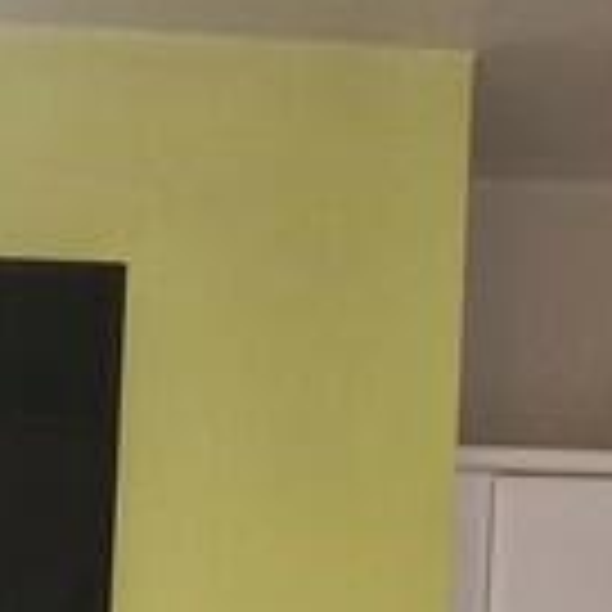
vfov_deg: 10.2
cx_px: -230
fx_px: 3060
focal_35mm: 153
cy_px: 1382
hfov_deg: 11.1
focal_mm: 5.4
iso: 200
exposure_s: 1/100
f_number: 1.8
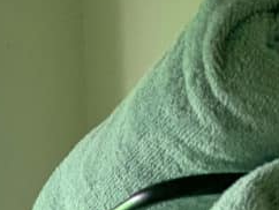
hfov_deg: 15.0
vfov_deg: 12.1
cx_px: -254
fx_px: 887
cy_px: 410
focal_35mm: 110
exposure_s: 1/66
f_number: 1.8
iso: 100
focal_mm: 4.25
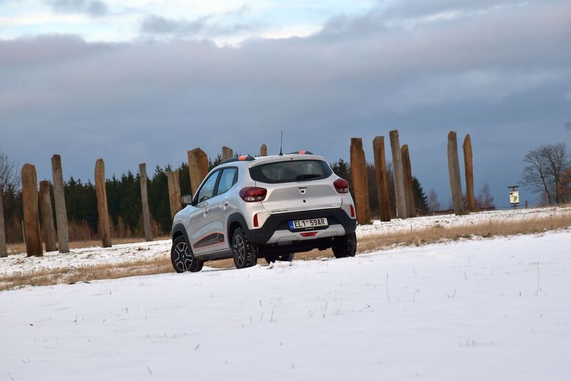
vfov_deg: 12.2
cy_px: 190
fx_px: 1784
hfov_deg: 18.2
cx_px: 286
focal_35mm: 112
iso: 400
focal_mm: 75
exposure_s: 1/320
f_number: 10
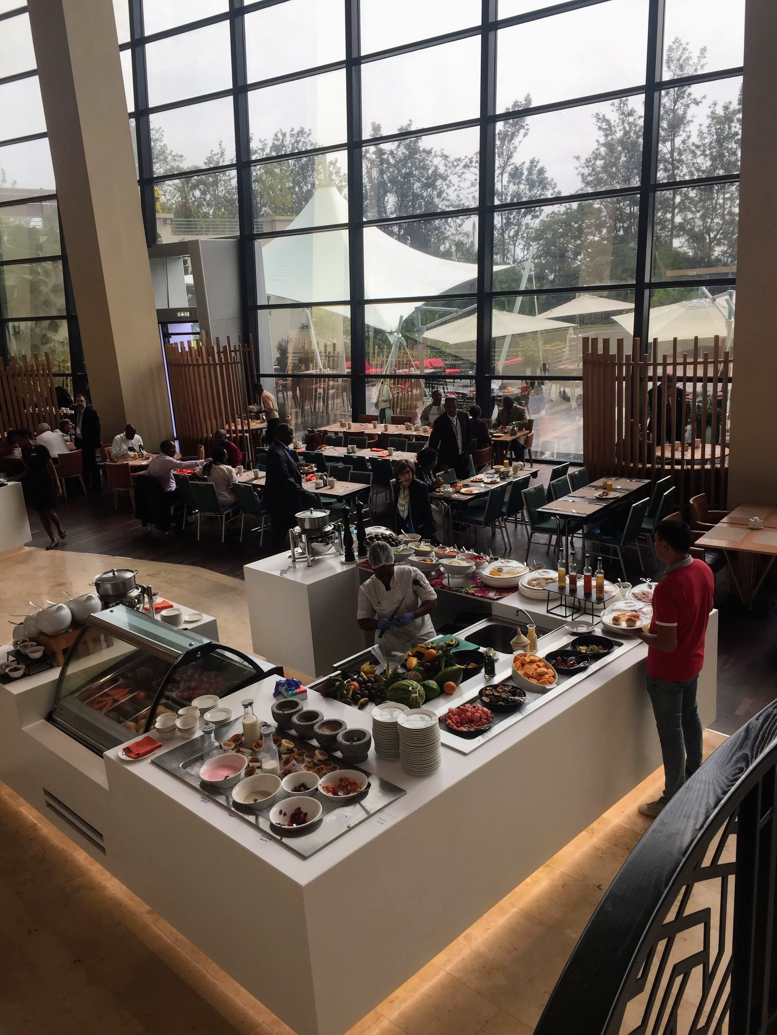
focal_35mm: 29
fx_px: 868
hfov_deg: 48.2
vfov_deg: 61.7
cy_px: 518
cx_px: 388
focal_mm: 4.15
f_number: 2.2
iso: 32
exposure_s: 1/255
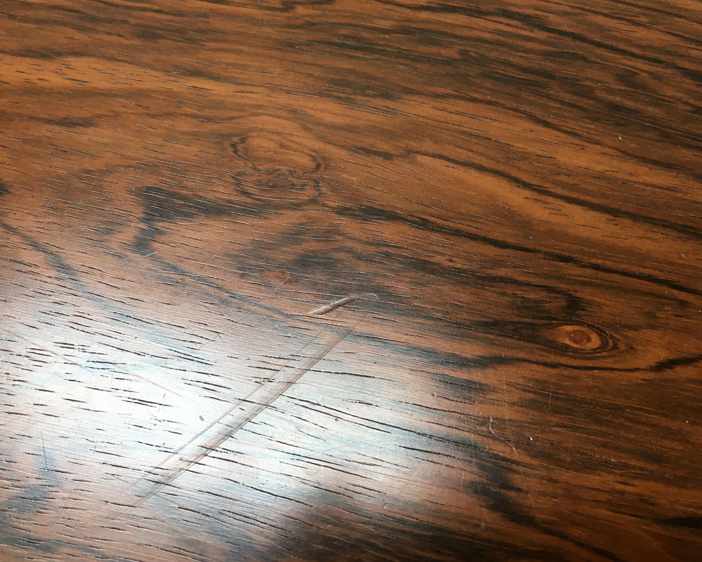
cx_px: 331
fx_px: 686
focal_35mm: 33
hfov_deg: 54.2
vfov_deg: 44.5
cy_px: 281
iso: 32
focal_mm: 4.15
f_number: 2.2
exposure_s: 1/33
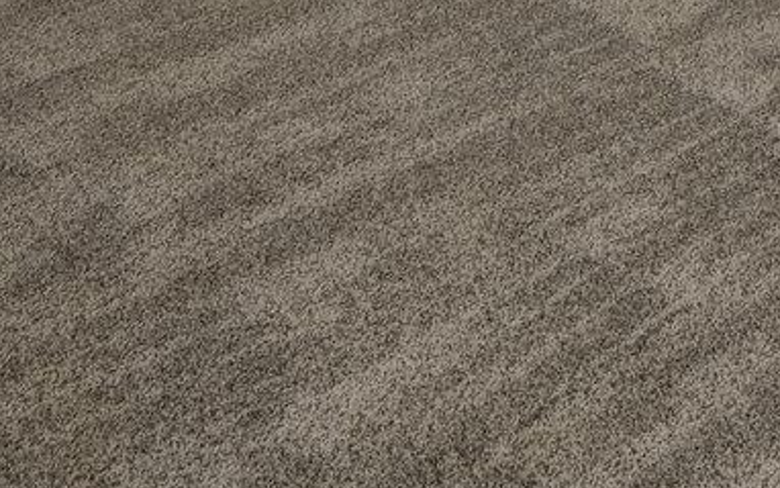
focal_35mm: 82
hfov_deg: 23.5
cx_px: 882
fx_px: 1744
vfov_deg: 11.8
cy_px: -807
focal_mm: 15
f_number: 13
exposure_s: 1/125
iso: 400
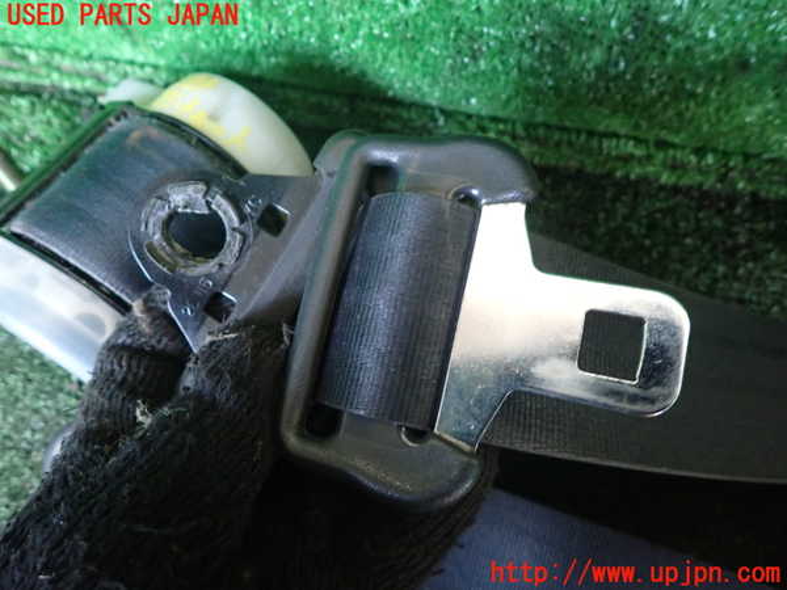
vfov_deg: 54.9
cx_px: 394
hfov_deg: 69.4
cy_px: 295
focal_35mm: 25
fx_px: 568
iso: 800
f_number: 2
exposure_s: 1/25
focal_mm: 4.5
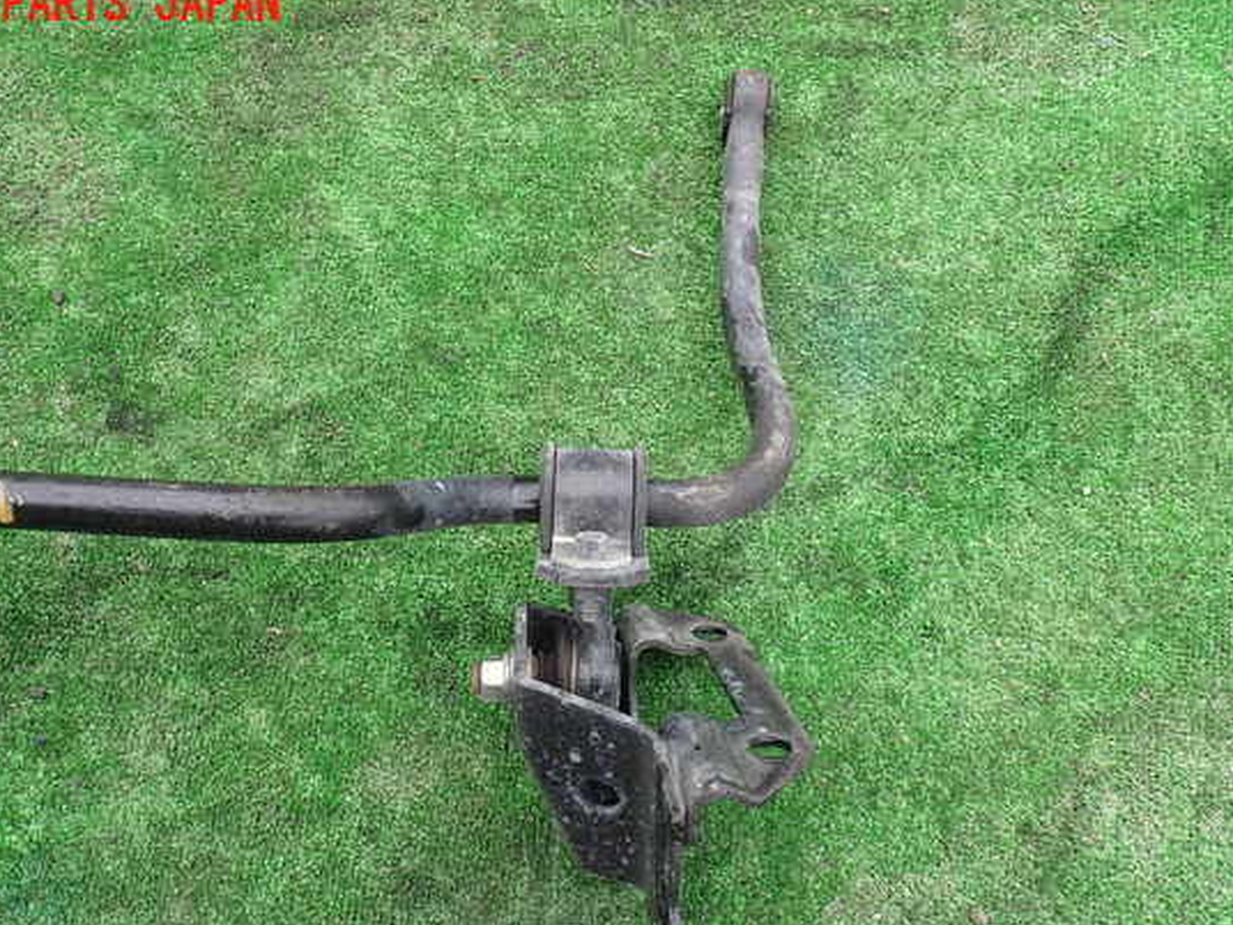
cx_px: 552
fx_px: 997
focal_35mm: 28
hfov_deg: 63.3
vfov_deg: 49.7
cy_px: 495
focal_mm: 4.5
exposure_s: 1/250
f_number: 2.8
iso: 100
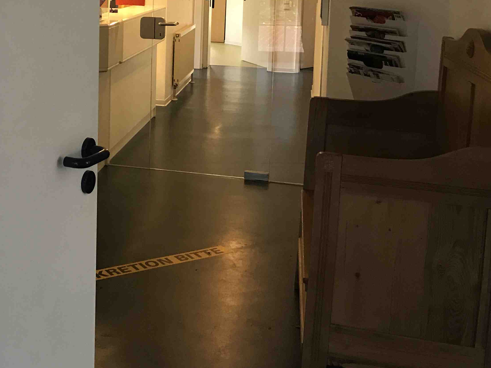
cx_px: 87
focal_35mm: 51
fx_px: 723
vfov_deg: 27.7
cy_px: 49
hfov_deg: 36.0
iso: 64
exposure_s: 1/17
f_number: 1.8
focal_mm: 3.99
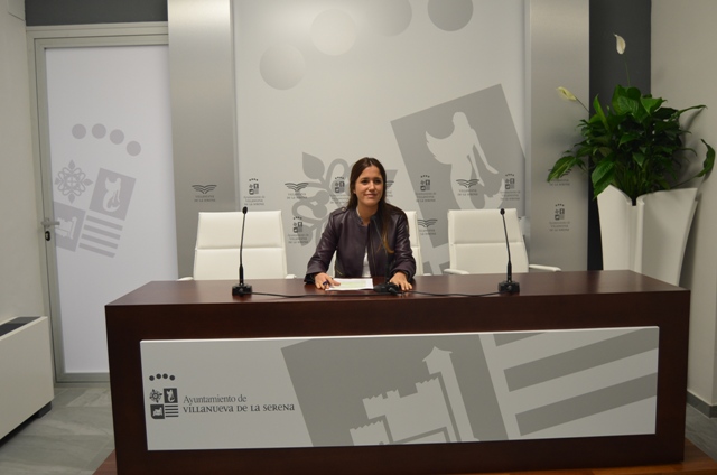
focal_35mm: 30
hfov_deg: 62.0
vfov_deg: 43.4
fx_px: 596
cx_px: 358
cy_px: 238
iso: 400
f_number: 4.5
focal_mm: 20
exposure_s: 1/80
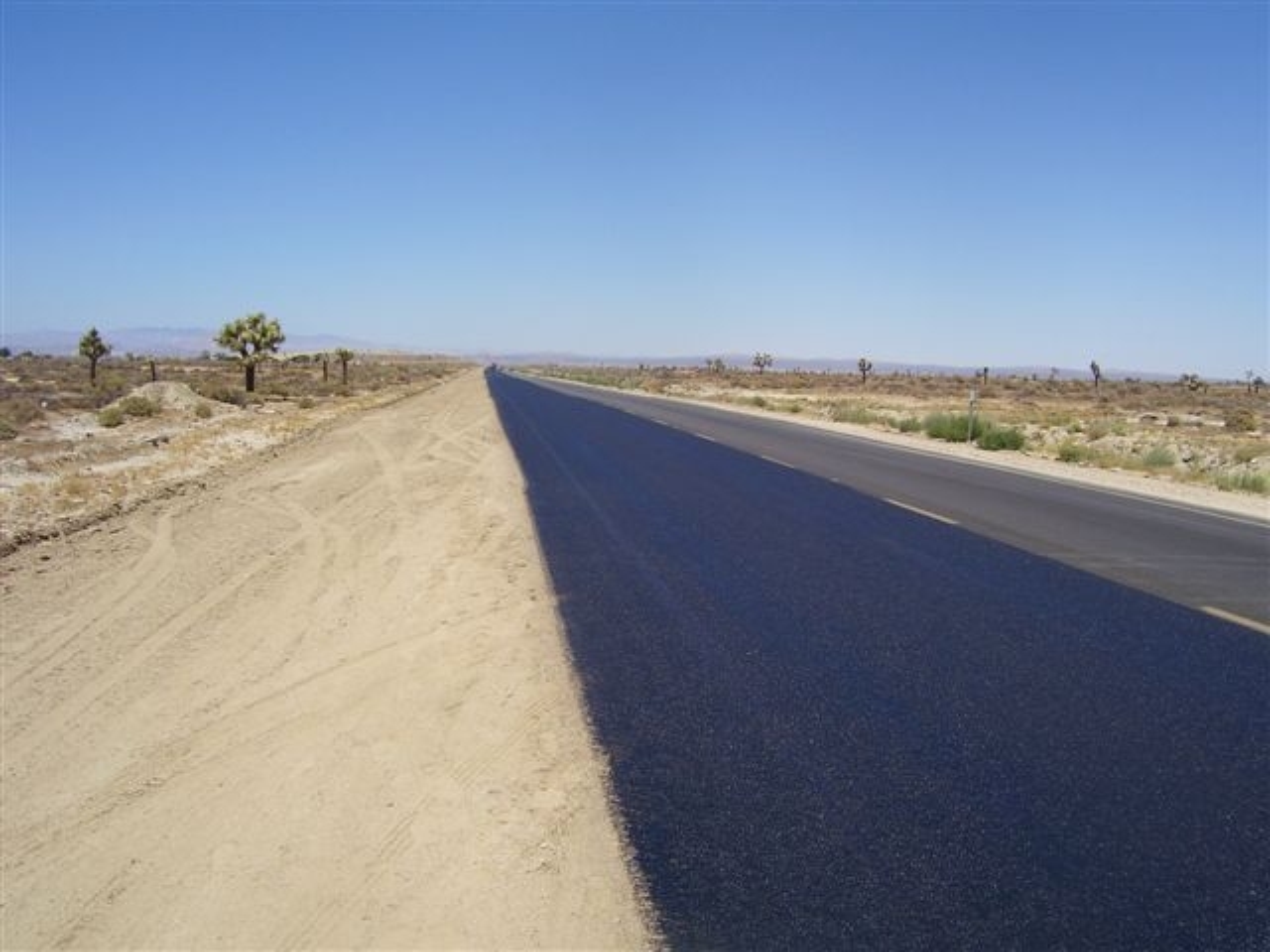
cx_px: 635
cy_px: 476
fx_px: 1247
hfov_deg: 54.0
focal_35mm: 34
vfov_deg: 41.8
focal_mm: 5.6
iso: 80
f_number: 4.8
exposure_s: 1/750
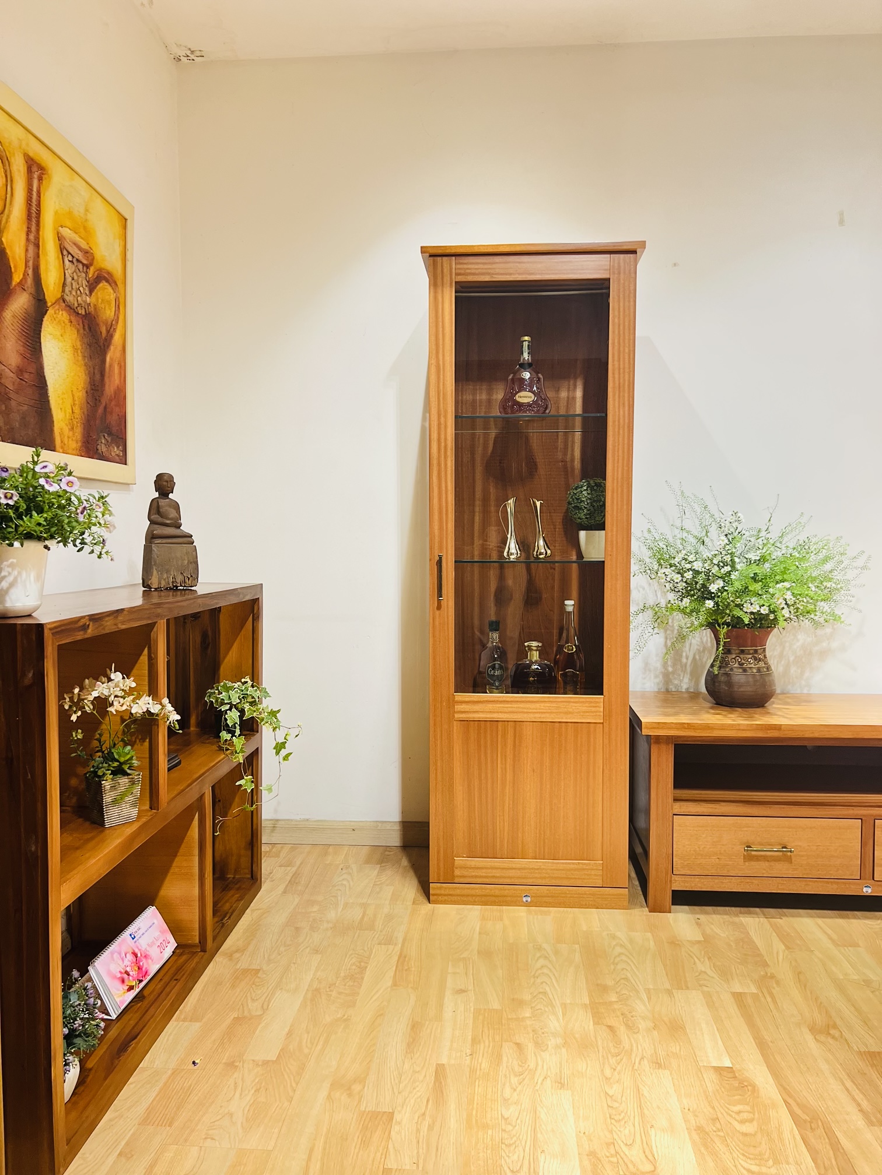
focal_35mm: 26
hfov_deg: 53.1
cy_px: 588
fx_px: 883
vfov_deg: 67.3
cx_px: 441
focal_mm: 5.7
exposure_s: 1/50
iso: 250
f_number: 1.5
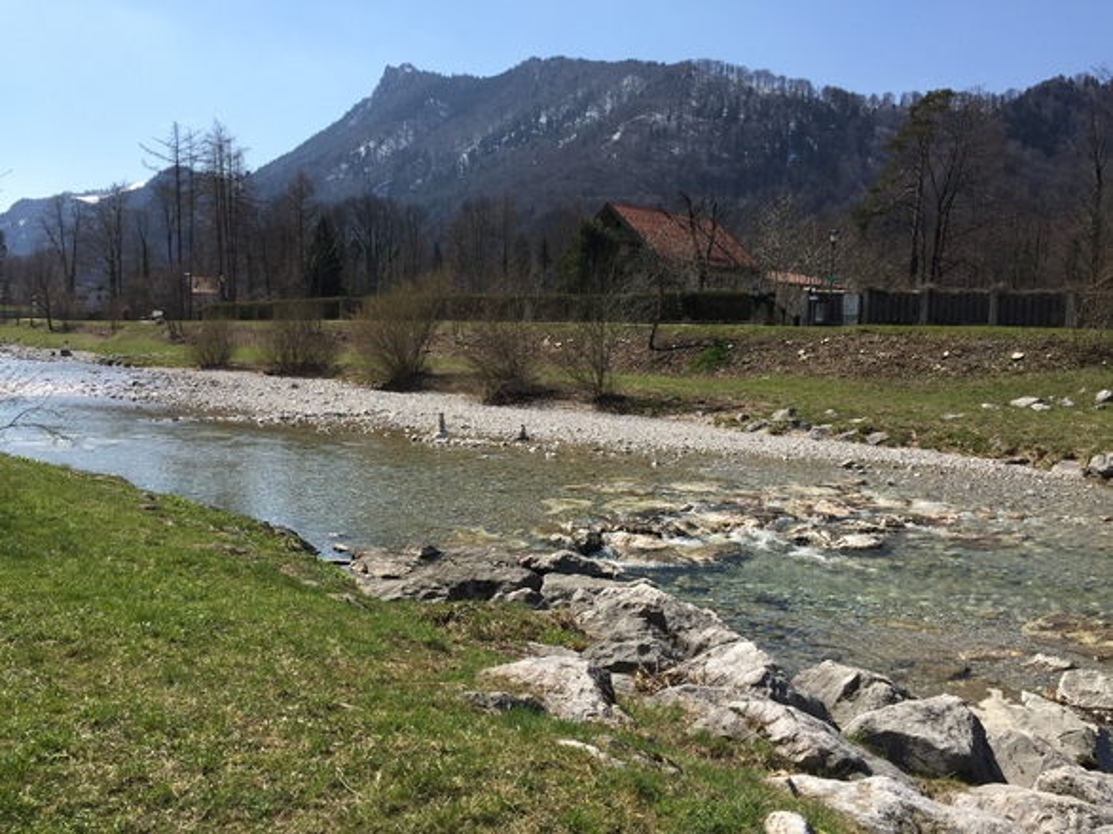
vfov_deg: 48.2
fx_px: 932
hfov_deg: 61.7
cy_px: 417
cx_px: 556
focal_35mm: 29
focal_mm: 4.15
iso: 32
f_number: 2.2
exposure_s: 1/2326
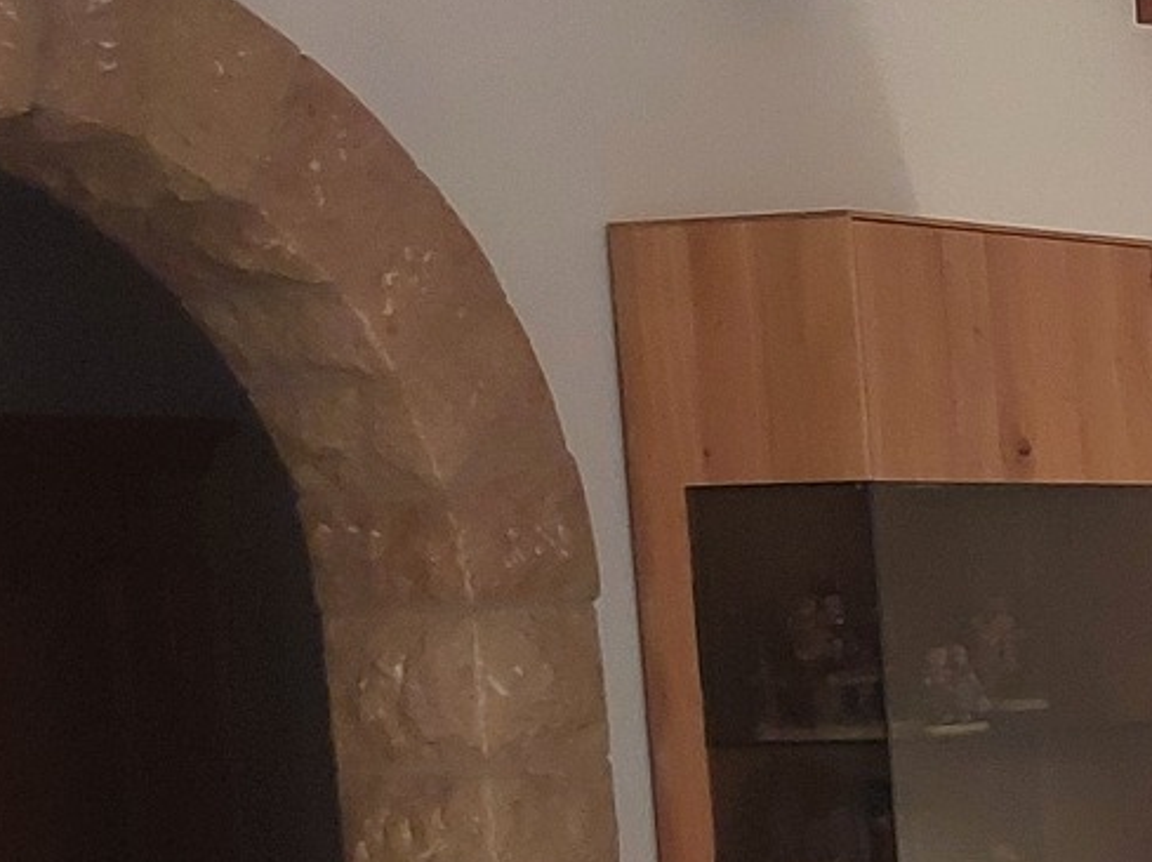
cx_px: 2702
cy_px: 1039
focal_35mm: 131
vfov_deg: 11.1
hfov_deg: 12.2
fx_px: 4356
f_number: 1.8
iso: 250
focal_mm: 5.23
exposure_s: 1/50
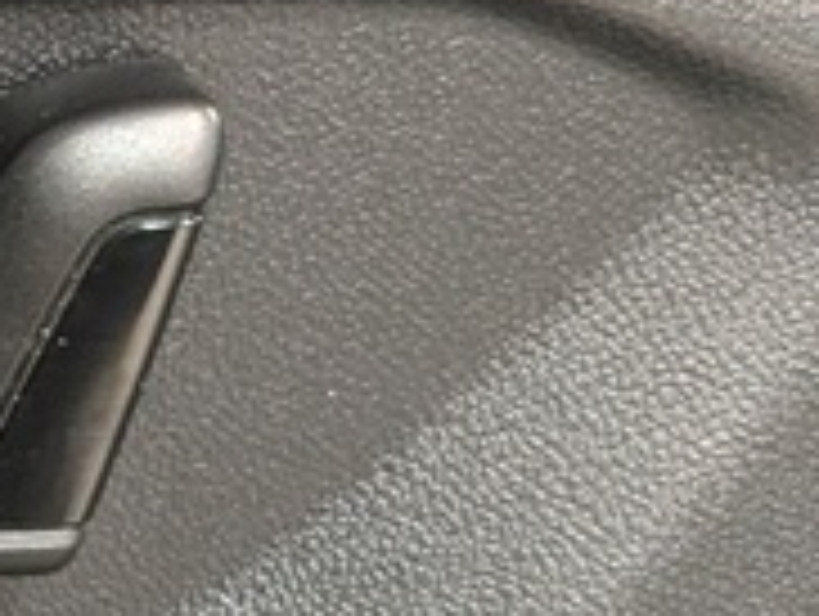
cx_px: -765
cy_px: 301
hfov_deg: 12.9
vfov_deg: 11.0
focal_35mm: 135
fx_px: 3198
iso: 890
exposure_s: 1/100
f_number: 1.7
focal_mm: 4.53
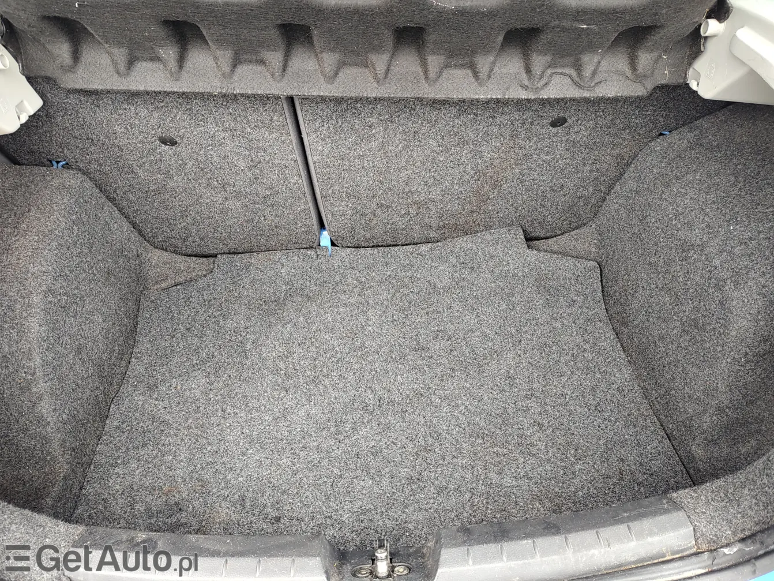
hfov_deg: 73.9
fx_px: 514
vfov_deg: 58.9
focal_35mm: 23
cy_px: 290
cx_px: 387
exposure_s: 1/50
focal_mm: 5.56
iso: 519
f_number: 1.8
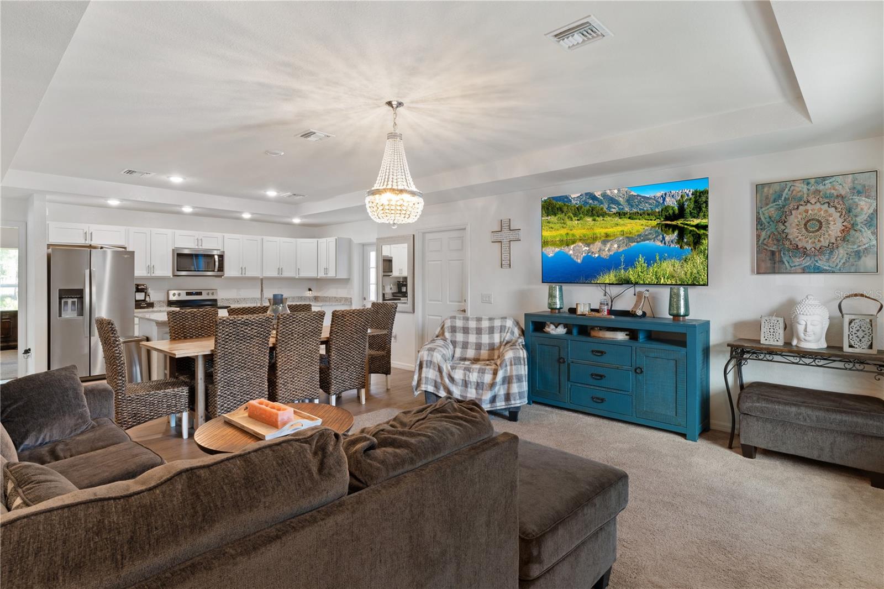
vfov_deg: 66.9
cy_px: 294
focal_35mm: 18
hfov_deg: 89.5
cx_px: 442
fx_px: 446
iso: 250
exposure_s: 1/1.67
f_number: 9
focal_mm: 12.1
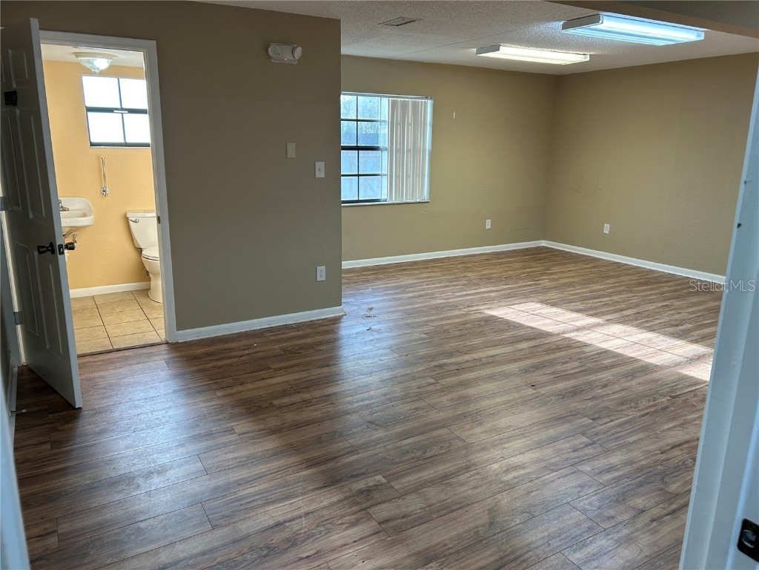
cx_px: 380
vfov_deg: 53.1
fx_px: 570
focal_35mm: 26
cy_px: 285
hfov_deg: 67.3
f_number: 1.5
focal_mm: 5.7
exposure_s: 1/164
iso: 50
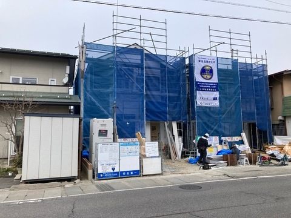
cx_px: 146
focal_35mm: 28
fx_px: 235
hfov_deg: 63.4
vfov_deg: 49.7
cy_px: 109
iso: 20
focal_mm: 3.99
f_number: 1.8
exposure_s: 1/1185
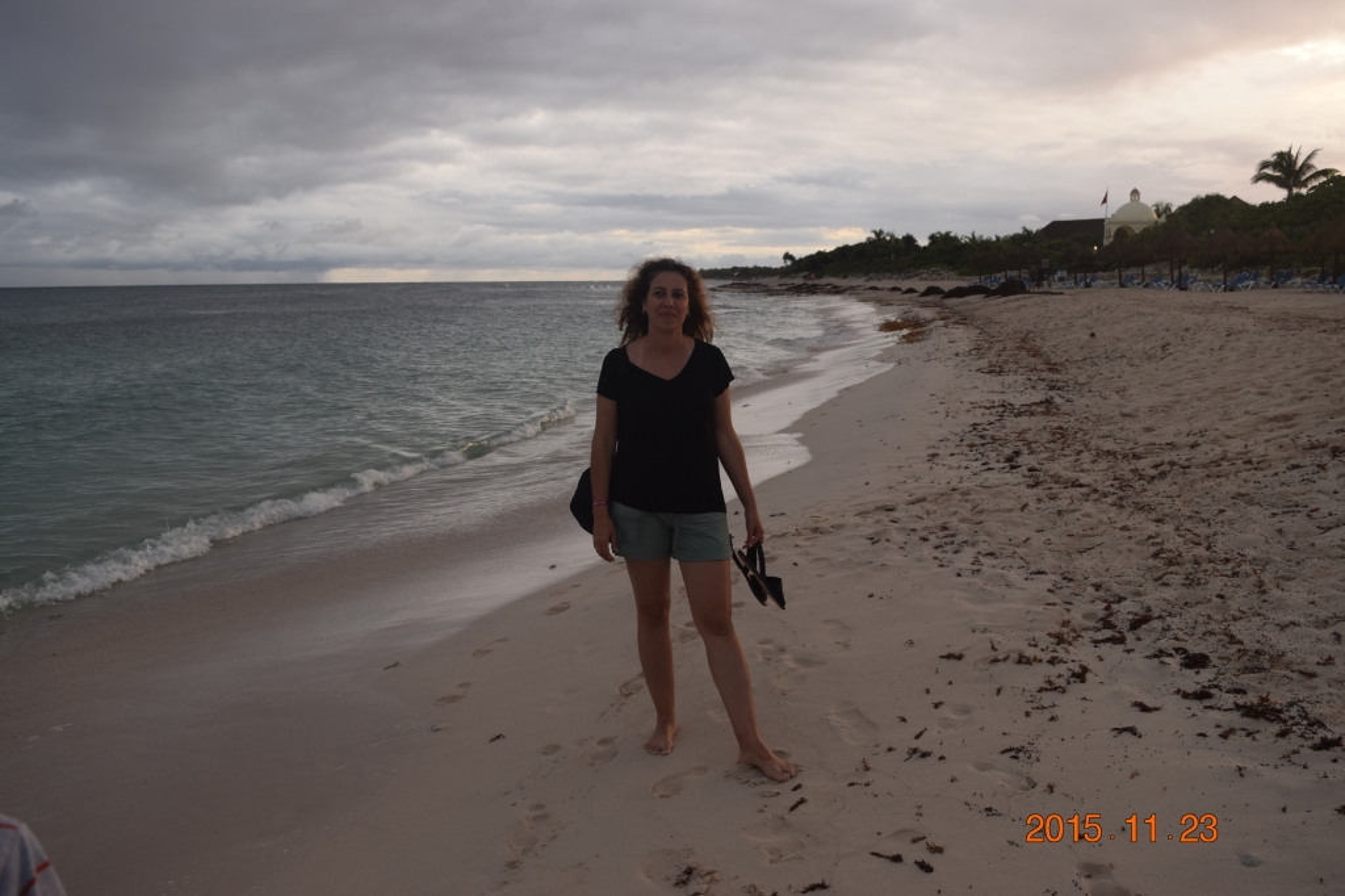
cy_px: 448
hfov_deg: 57.2
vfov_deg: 39.9
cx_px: 672
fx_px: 1232
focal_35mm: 33
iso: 400
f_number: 5.6
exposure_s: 1/125
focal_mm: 22
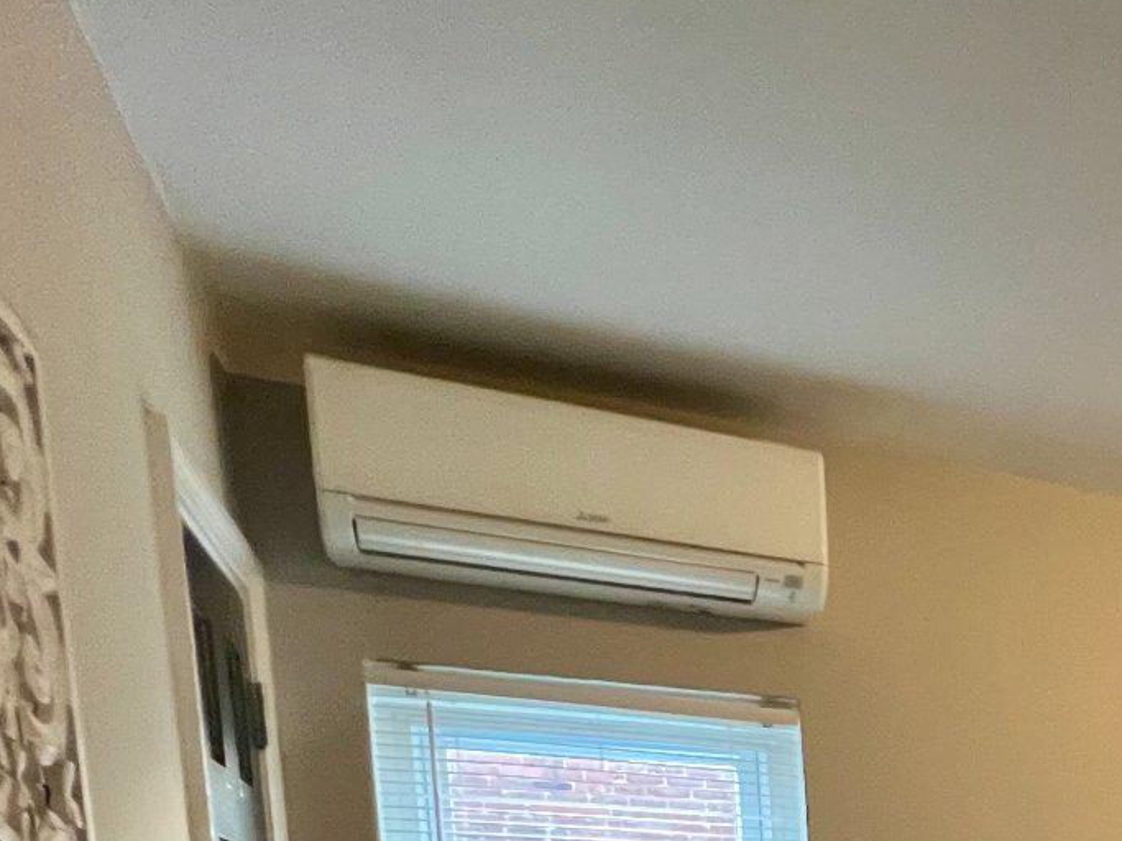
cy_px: 1158
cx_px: 1363
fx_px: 1264
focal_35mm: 39
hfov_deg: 36.4
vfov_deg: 28.4
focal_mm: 1.57
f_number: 1.8
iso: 400
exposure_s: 1/60
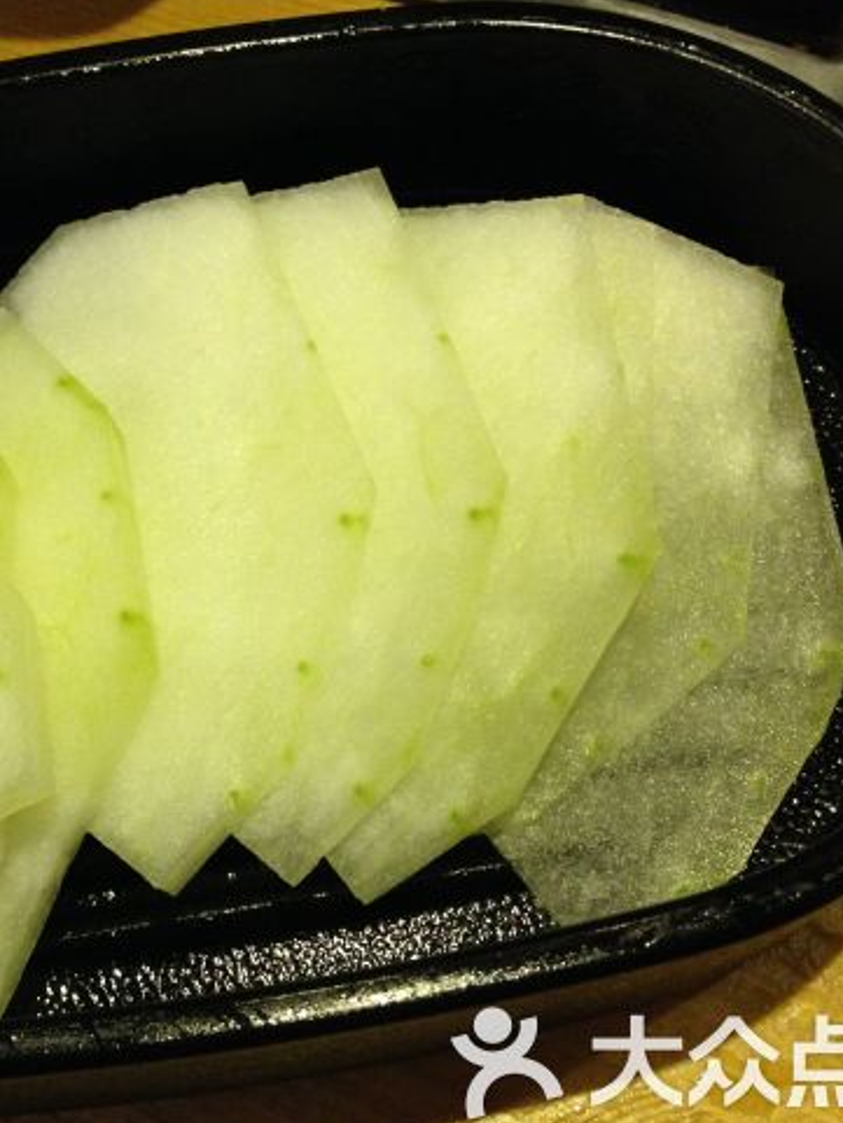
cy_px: 571
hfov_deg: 29.8
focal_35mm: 48
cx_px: 220
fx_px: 1558
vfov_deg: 39.6
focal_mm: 4.12
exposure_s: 1/20
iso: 320
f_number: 2.4
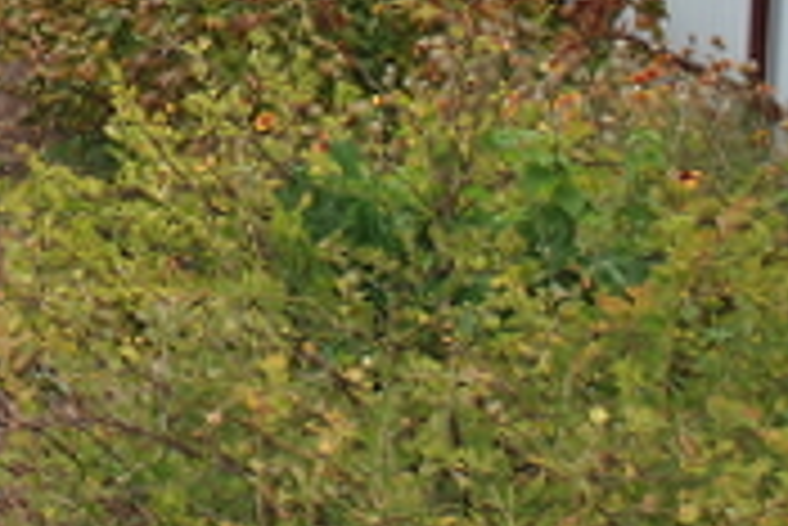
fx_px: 2957
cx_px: -257
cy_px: -315
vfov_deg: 9.8
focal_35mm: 135
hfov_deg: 14.5
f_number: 4
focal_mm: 22
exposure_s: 1/160
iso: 100
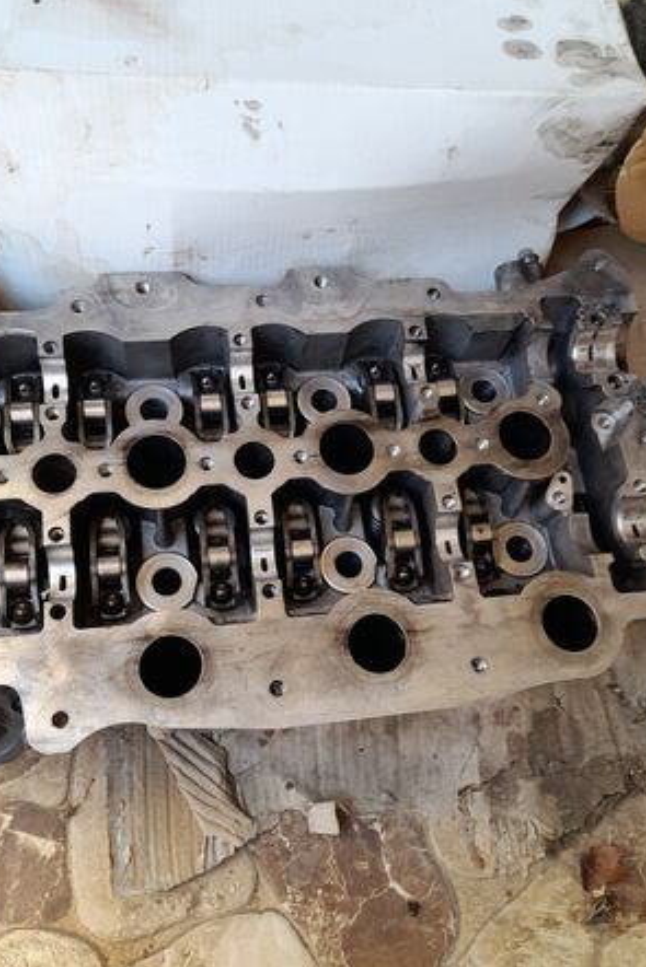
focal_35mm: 29
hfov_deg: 45.0
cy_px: 496
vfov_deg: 63.6
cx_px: 304
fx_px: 780
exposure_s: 1/100
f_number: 2
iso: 32
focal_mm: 4.6
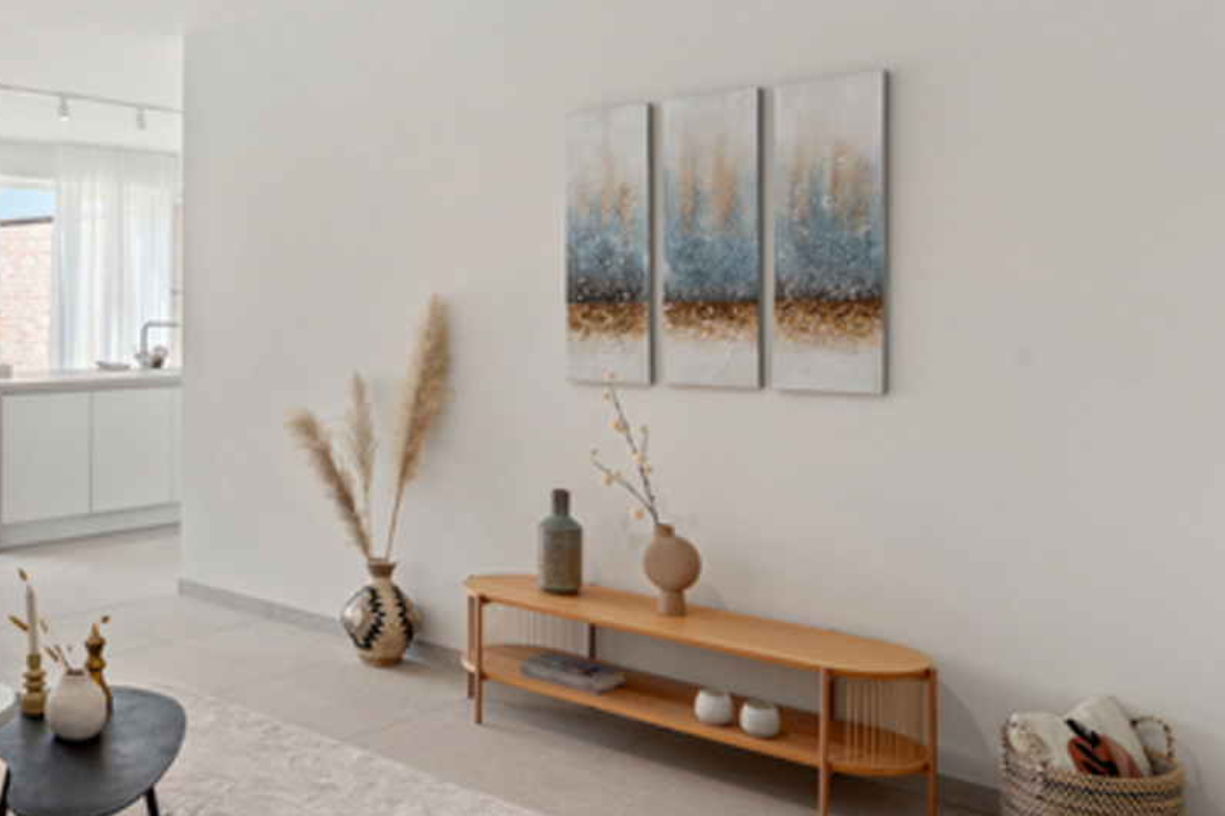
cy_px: 305
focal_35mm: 36
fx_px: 1225
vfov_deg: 36.6
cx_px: 192
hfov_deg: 49.1
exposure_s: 1/1.25
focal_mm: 16
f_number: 11
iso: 250
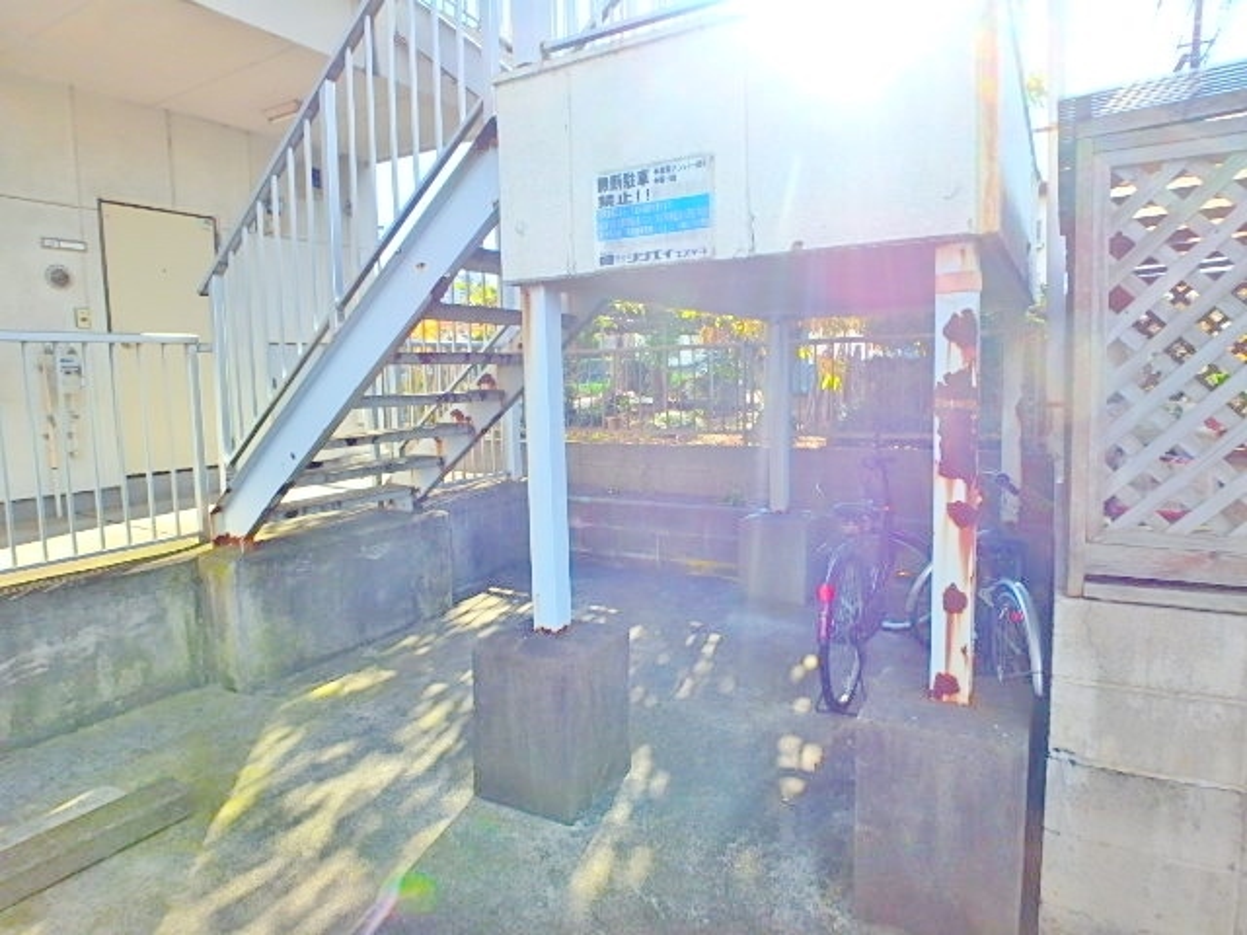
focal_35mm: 21
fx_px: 756
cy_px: 468
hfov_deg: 79.0
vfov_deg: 63.4
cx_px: 624
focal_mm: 3.7
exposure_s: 1/320
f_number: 3.5
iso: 125
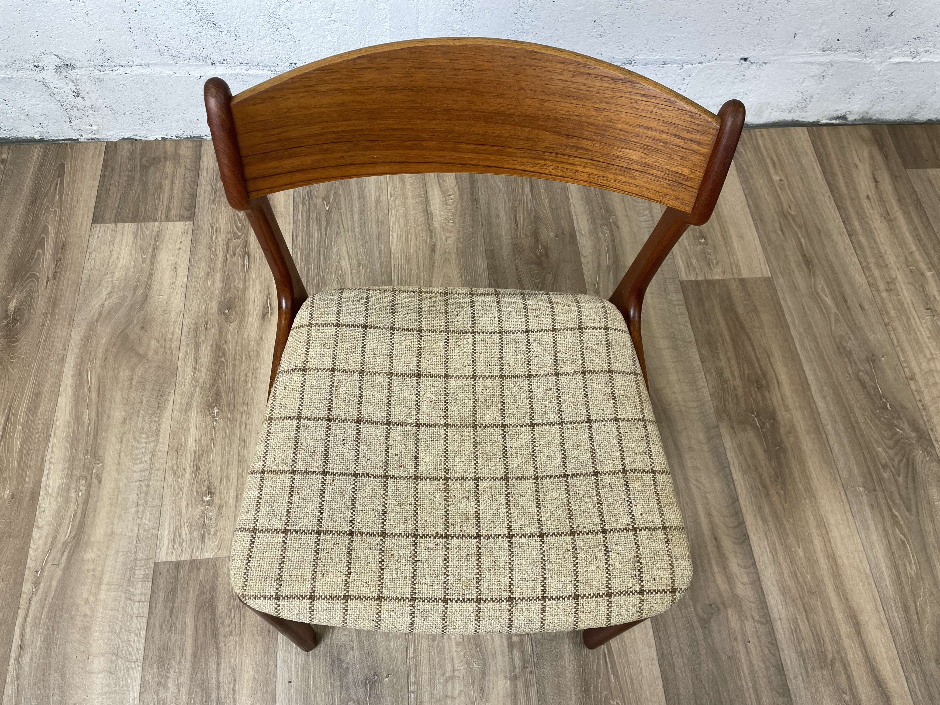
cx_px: 470
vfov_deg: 53.1
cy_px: 352
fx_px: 706
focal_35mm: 26
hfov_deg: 67.3
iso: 50
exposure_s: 1/100
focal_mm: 4.2
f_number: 1.6
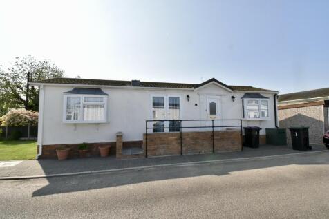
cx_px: 164
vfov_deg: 77.3
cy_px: 110
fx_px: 137
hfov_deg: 100.4
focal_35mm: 15
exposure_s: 1/200
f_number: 22
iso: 800
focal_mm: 10
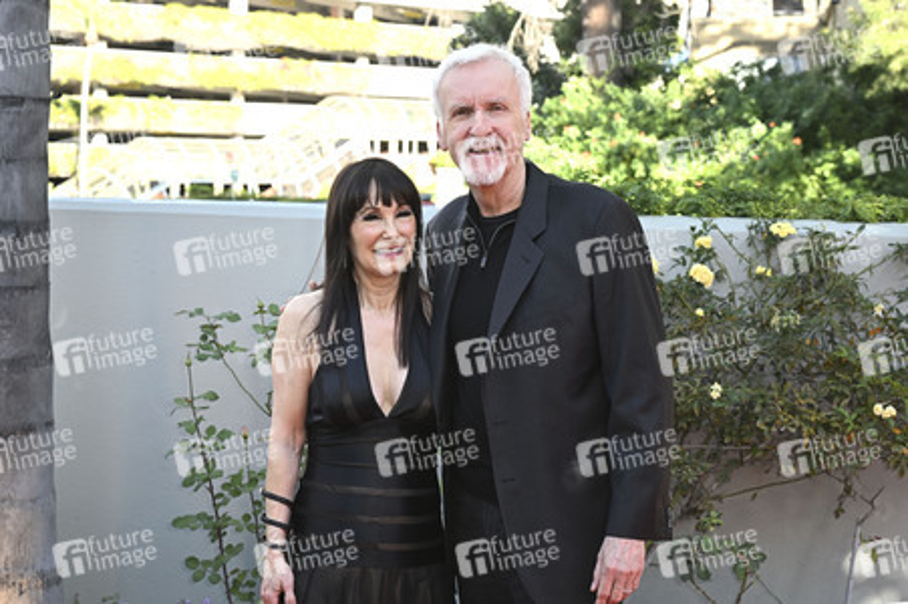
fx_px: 1361
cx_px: 454
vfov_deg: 25.0
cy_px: 302
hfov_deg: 36.9
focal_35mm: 54
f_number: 5.6
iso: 640
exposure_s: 1/320
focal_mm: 54
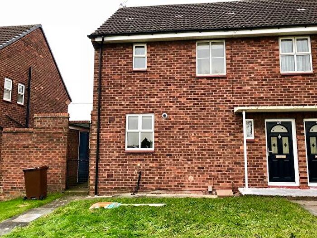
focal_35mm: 28
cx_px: 158
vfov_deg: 49.7
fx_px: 256
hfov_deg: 63.4
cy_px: 119
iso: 64
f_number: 1.8
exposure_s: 1/100
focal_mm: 3.99
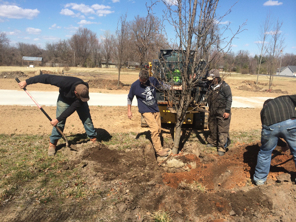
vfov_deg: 46.8
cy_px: 111
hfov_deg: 60.0
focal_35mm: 30
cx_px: 148
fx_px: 257
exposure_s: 1/2160
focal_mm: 4.12
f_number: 2.2
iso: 32
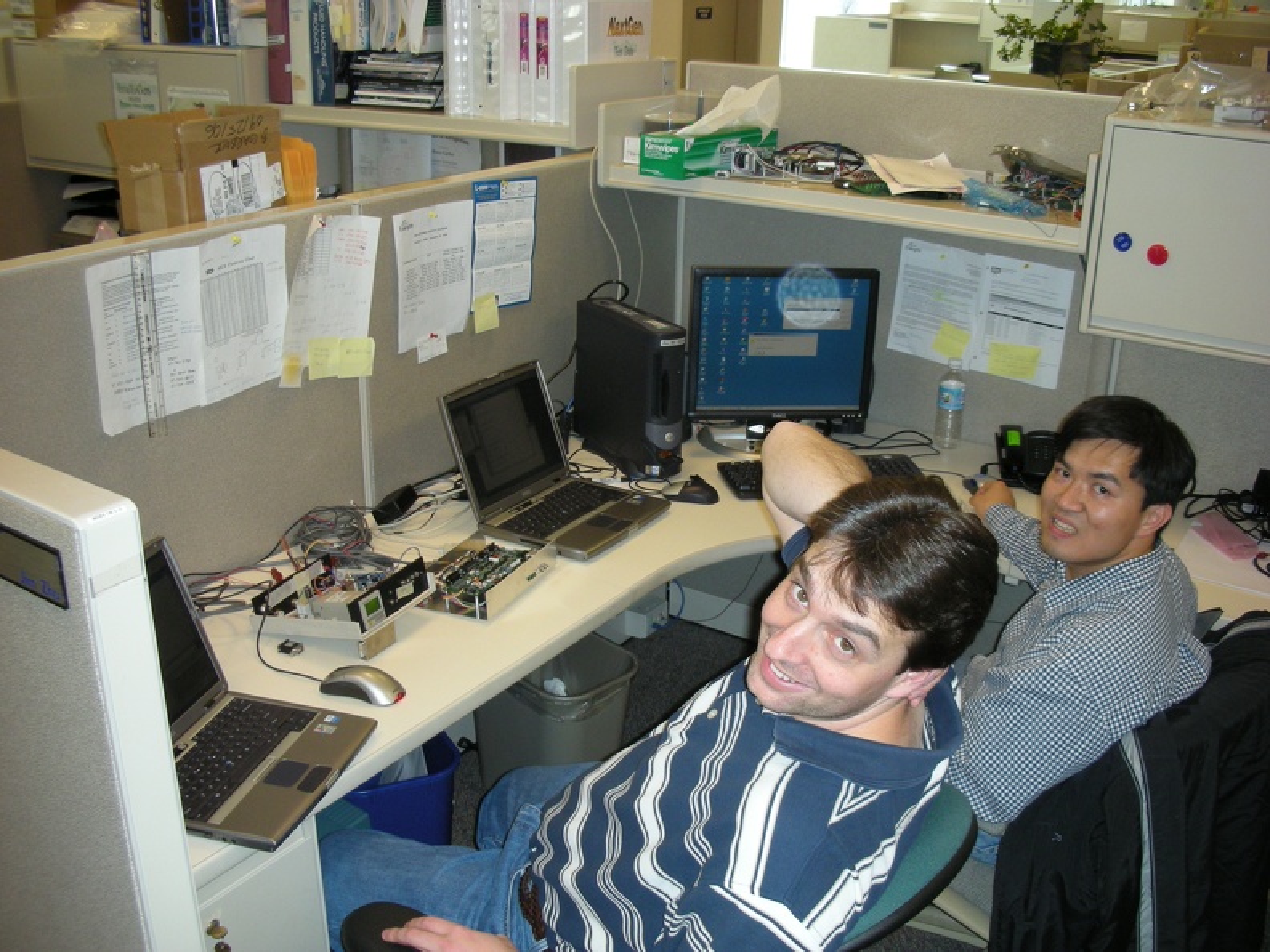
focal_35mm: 35
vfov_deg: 40.7
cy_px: 476
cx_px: 635
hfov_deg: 52.6
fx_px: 1284
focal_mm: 5.8
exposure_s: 1/60
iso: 122
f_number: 2.8
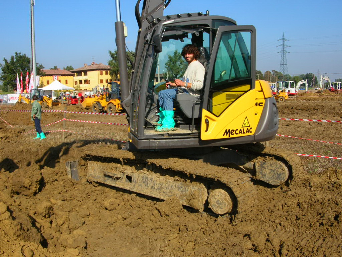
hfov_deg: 52.6
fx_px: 346
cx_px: 171
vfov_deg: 40.7
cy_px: 128
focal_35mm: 35
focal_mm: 5.8
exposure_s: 1/290
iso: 50
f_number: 5.6
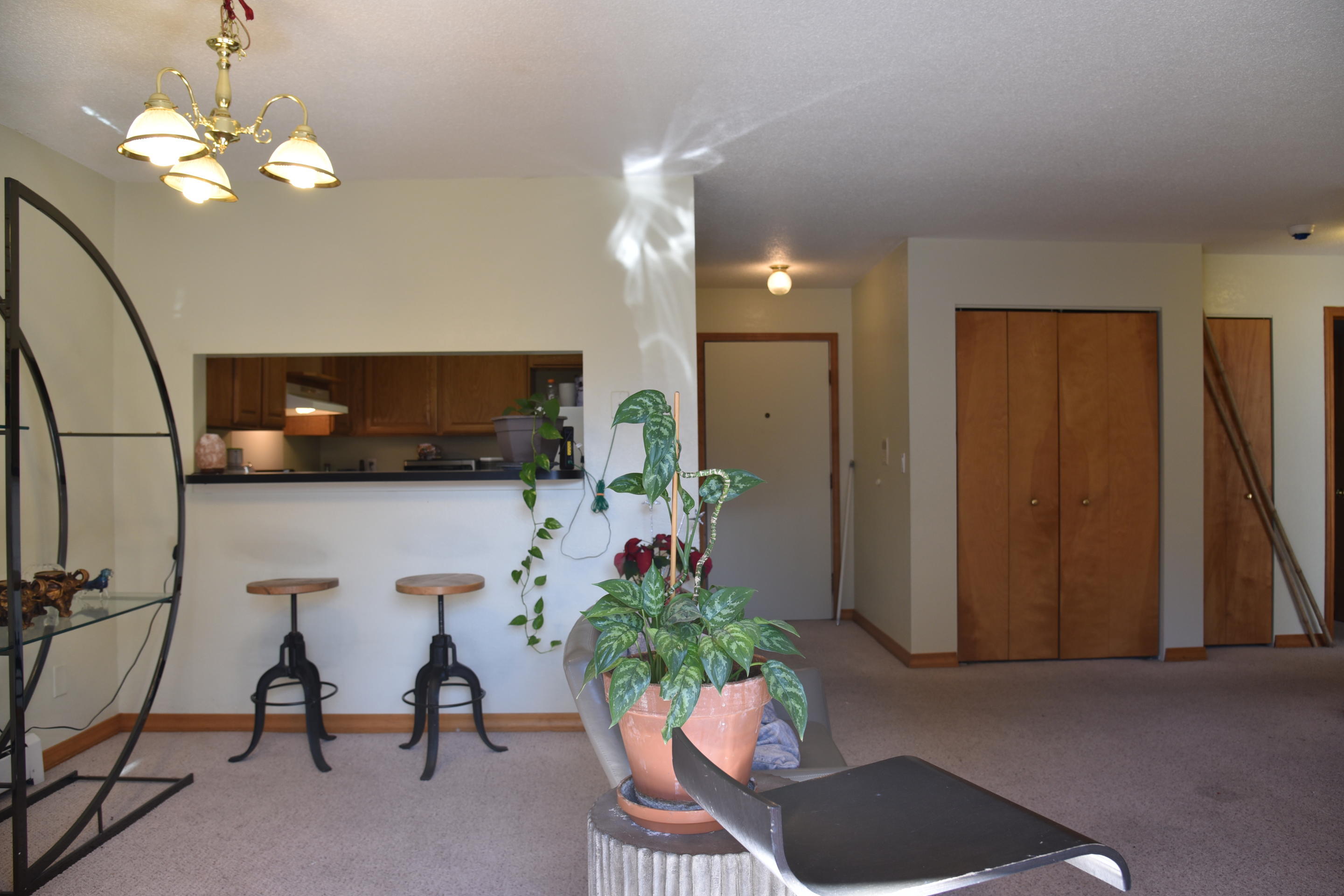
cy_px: 463
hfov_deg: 71.5
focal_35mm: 25
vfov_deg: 51.3
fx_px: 933
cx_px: 696
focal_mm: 24
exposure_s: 1/100
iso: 500
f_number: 5
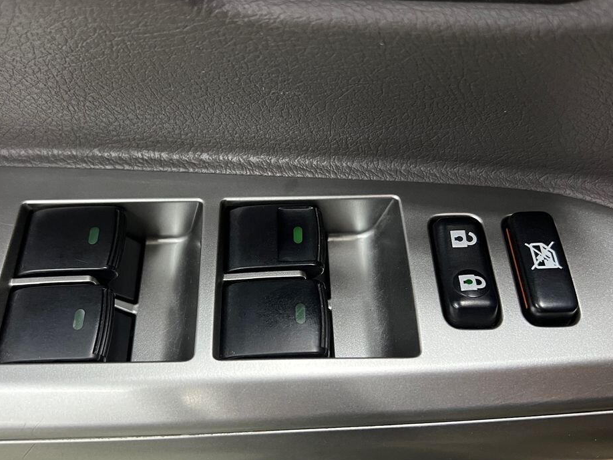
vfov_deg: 41.7
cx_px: 292
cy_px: 256
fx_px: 602
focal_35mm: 34
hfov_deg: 53.9
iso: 320
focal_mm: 5.7
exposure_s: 1/50
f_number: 1.5
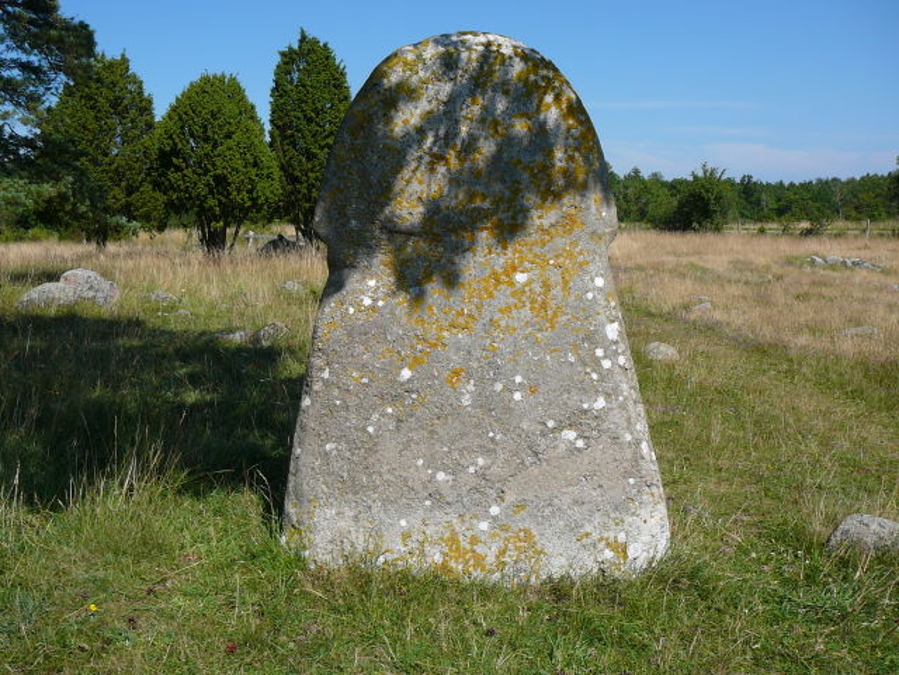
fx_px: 909
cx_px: 450
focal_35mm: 35
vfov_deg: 40.7
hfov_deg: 52.6
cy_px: 338
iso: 80
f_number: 5
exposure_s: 1/500
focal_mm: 5.2
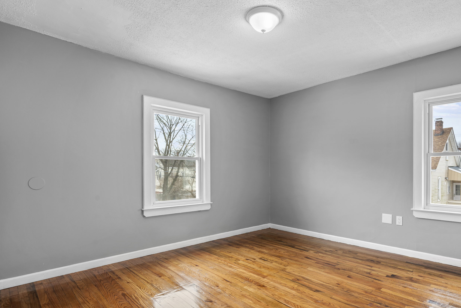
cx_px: 257
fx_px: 256
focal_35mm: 20
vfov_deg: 61.7
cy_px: 173
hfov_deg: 83.7
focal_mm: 16
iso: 200
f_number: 9
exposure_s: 1/2
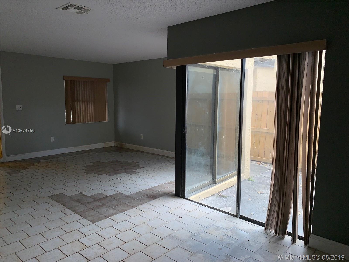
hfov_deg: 67.3
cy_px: 131
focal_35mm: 26
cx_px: 174
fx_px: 262
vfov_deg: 53.1
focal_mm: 4.25
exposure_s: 1/759
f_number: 1.8
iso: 25
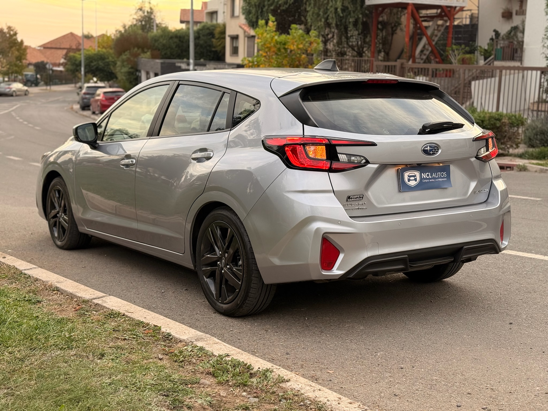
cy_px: 206
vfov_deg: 30.3
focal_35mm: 48
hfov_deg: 39.7
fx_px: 760
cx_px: 274
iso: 80
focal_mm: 6.76
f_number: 1.78
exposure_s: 1/188
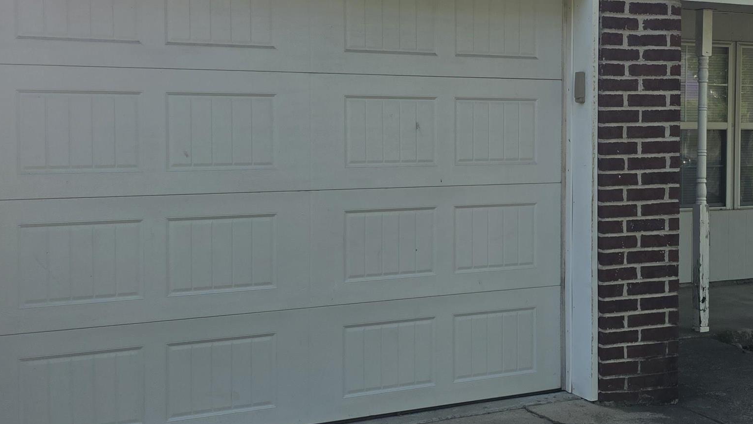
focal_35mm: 50
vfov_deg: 23.9
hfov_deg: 40.6
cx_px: 522
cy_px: 149
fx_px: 998
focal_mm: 6.3
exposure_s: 1/3569
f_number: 1.7
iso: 80
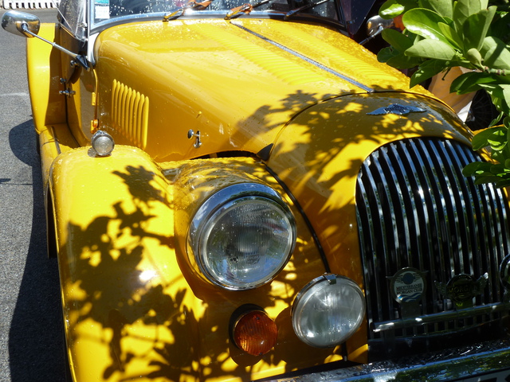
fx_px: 648
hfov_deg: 42.9
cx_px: 255
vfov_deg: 32.9
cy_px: 191
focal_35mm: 44
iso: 80
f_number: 4.5
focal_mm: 7.3
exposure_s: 1/400
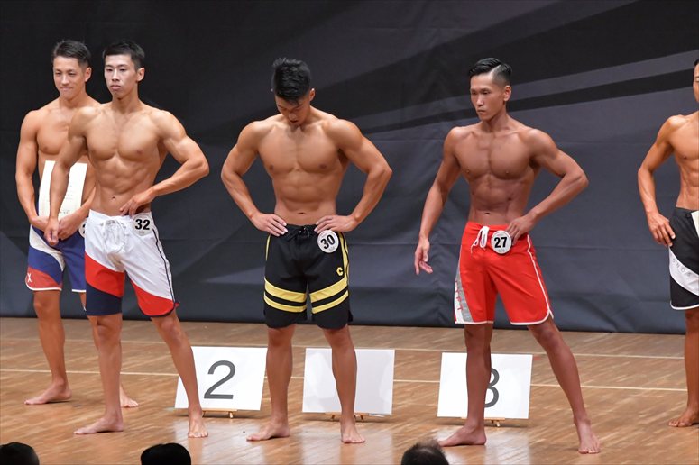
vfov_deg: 5.4
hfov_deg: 8.1
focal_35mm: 255
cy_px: 232
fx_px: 4949
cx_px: 350
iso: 8000
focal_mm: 170
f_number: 5.6
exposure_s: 1/400
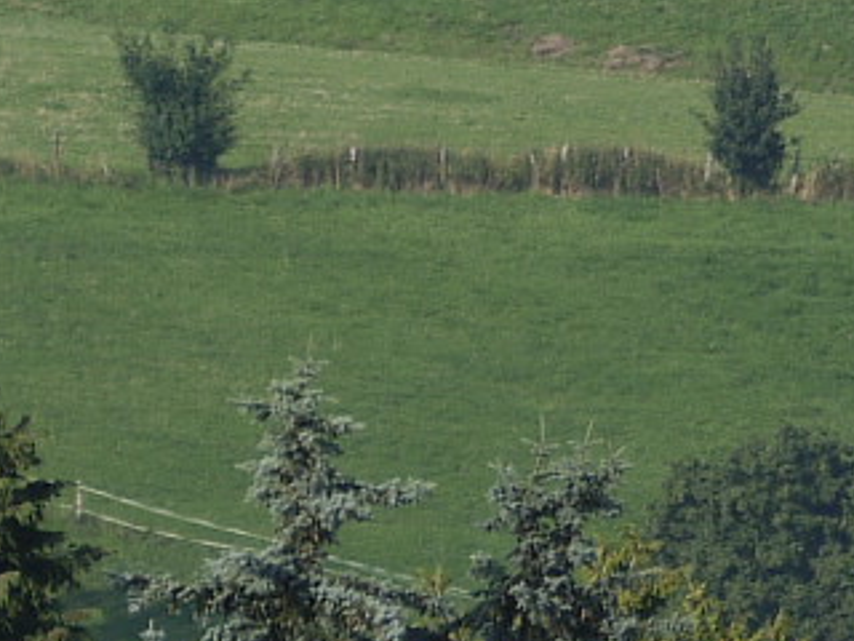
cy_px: -387
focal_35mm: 1983
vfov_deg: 0.7
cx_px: 897
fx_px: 48922
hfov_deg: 1.0
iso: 100
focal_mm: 155
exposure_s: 1/500
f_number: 5.6
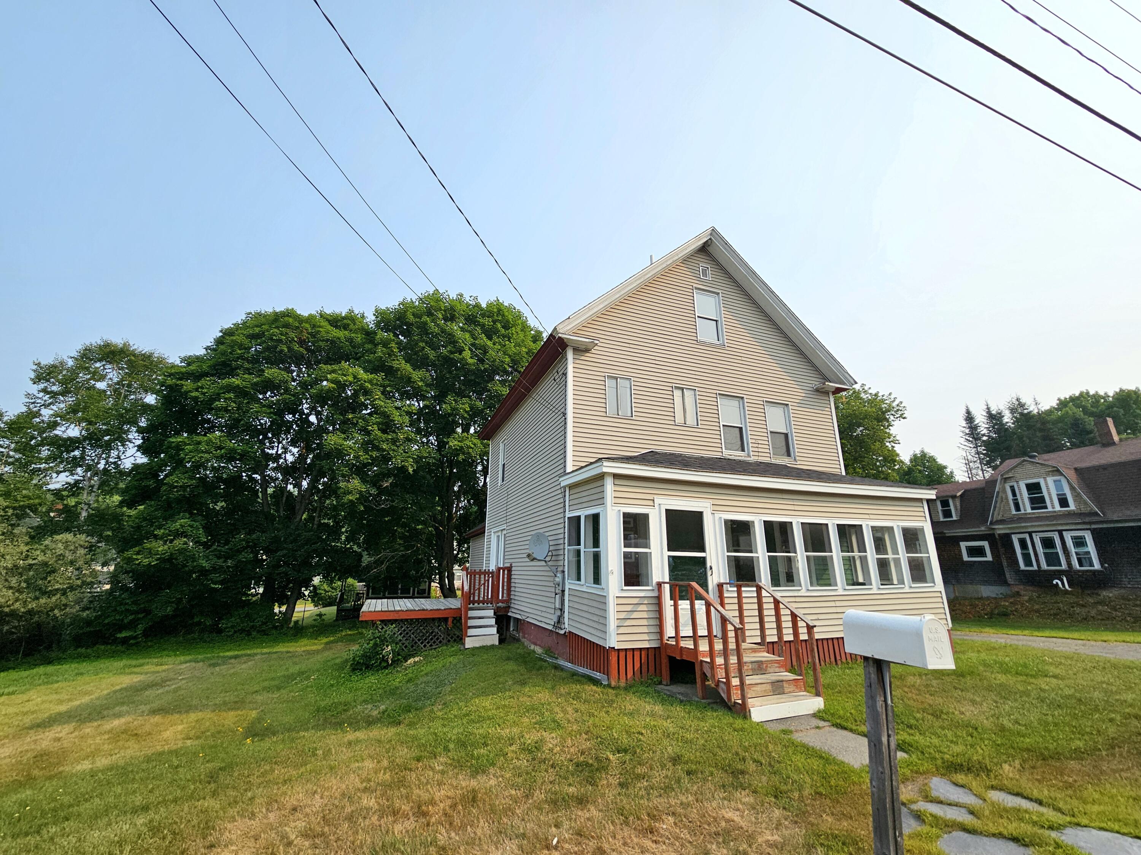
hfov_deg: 106.2
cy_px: 428
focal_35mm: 13
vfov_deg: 89.9
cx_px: 570
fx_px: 429
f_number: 2.2
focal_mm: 2.2
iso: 50
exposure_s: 1/3333
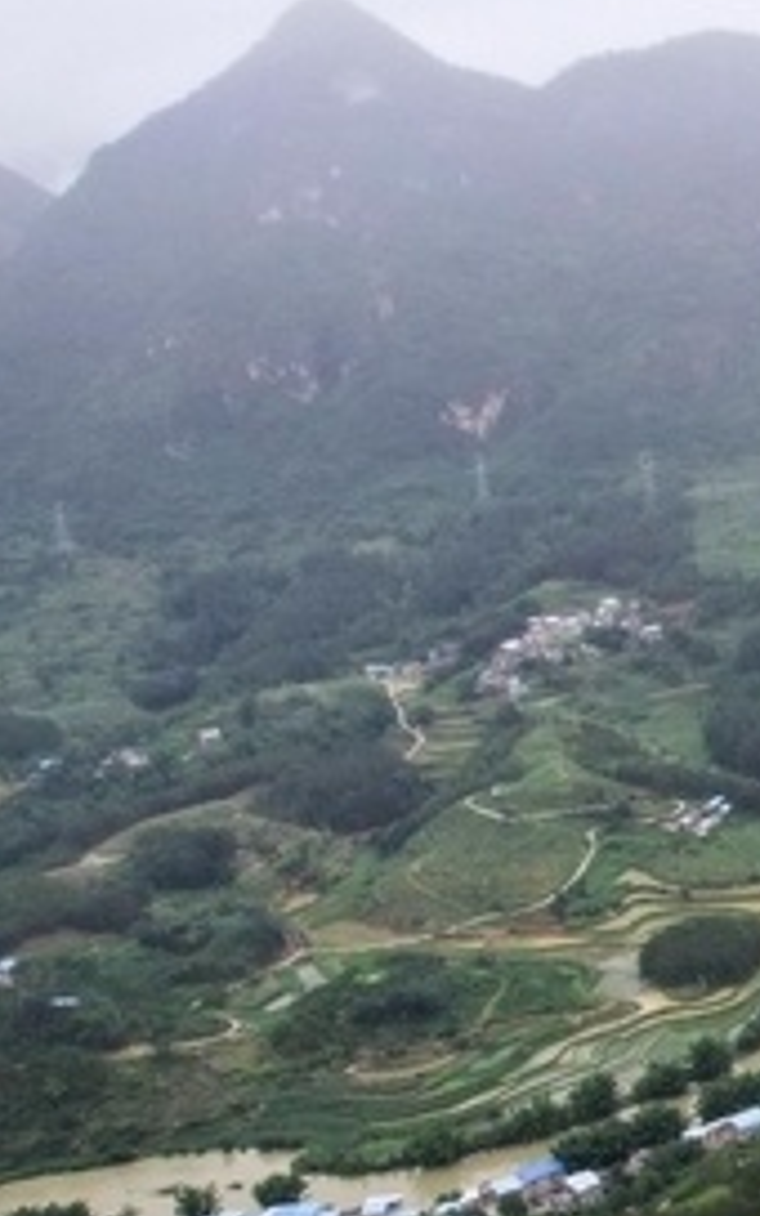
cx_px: 1498
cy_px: 691
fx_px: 2187
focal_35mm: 66
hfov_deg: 15.8
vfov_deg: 31.0
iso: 100
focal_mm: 8.38
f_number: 2.8
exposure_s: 1/1000
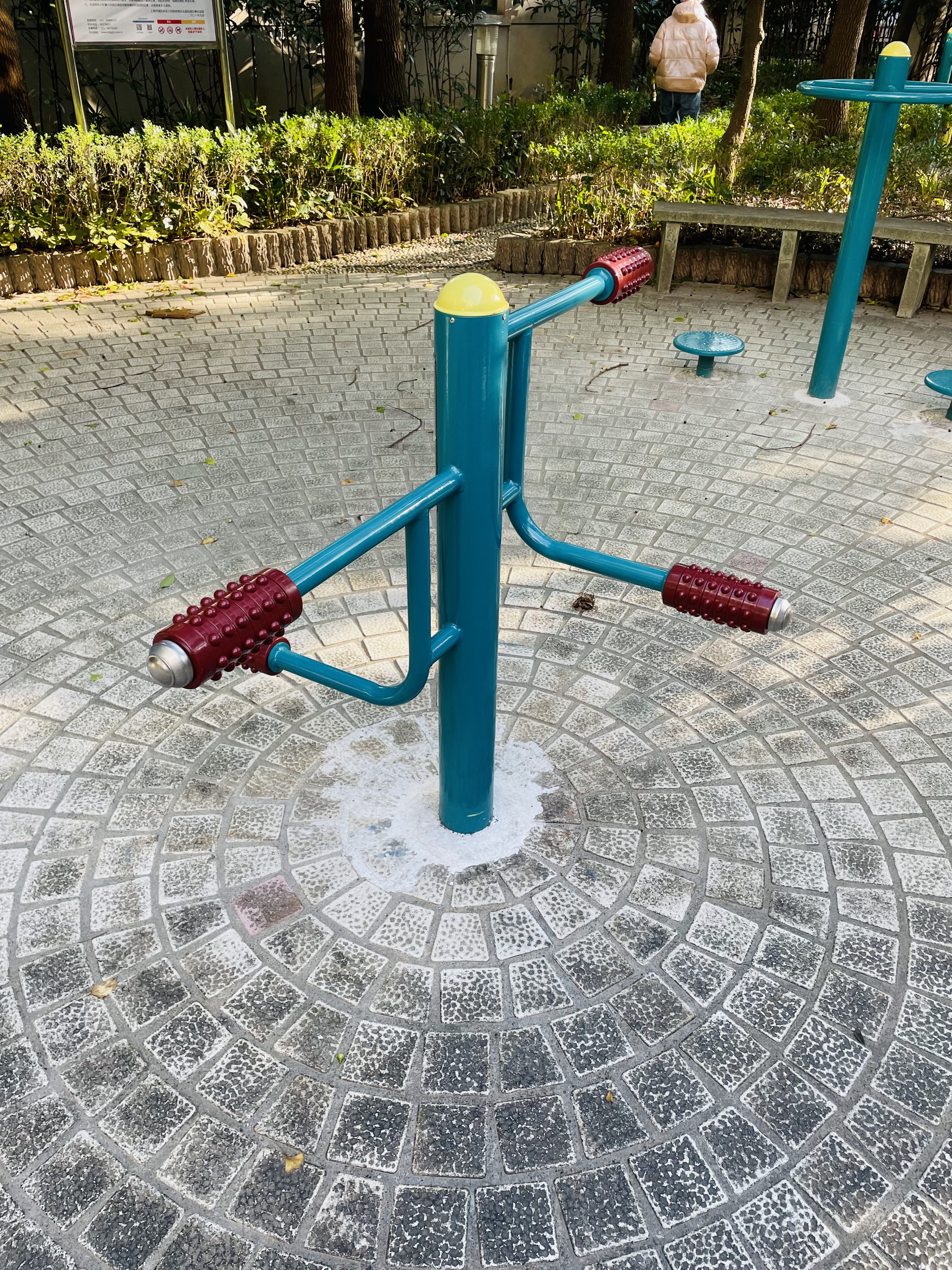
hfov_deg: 53.1
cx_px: 476
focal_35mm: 26
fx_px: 953
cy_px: 635
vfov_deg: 67.3
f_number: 1.6
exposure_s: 1/121
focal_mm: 4.2
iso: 32
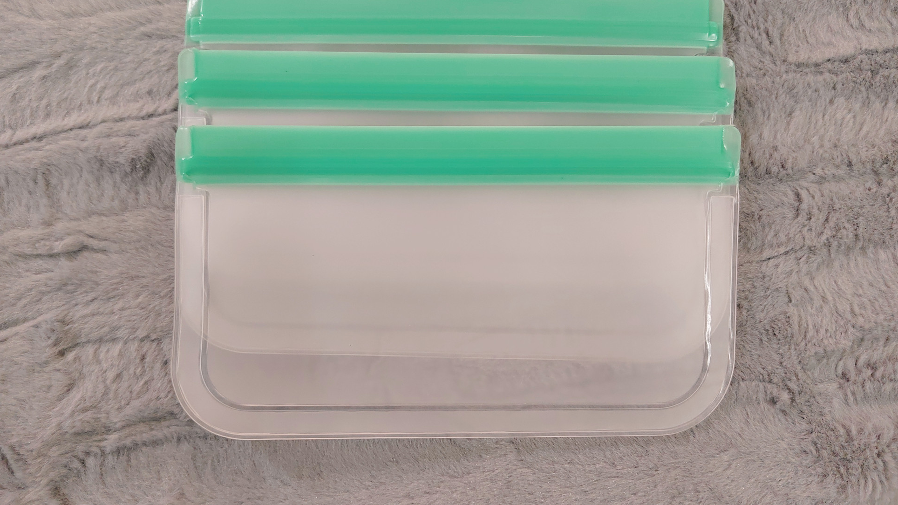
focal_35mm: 26
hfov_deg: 71.9
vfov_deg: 44.3
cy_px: 224
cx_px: 449
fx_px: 619
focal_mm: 5.52
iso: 2722
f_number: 1.9
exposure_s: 1/50
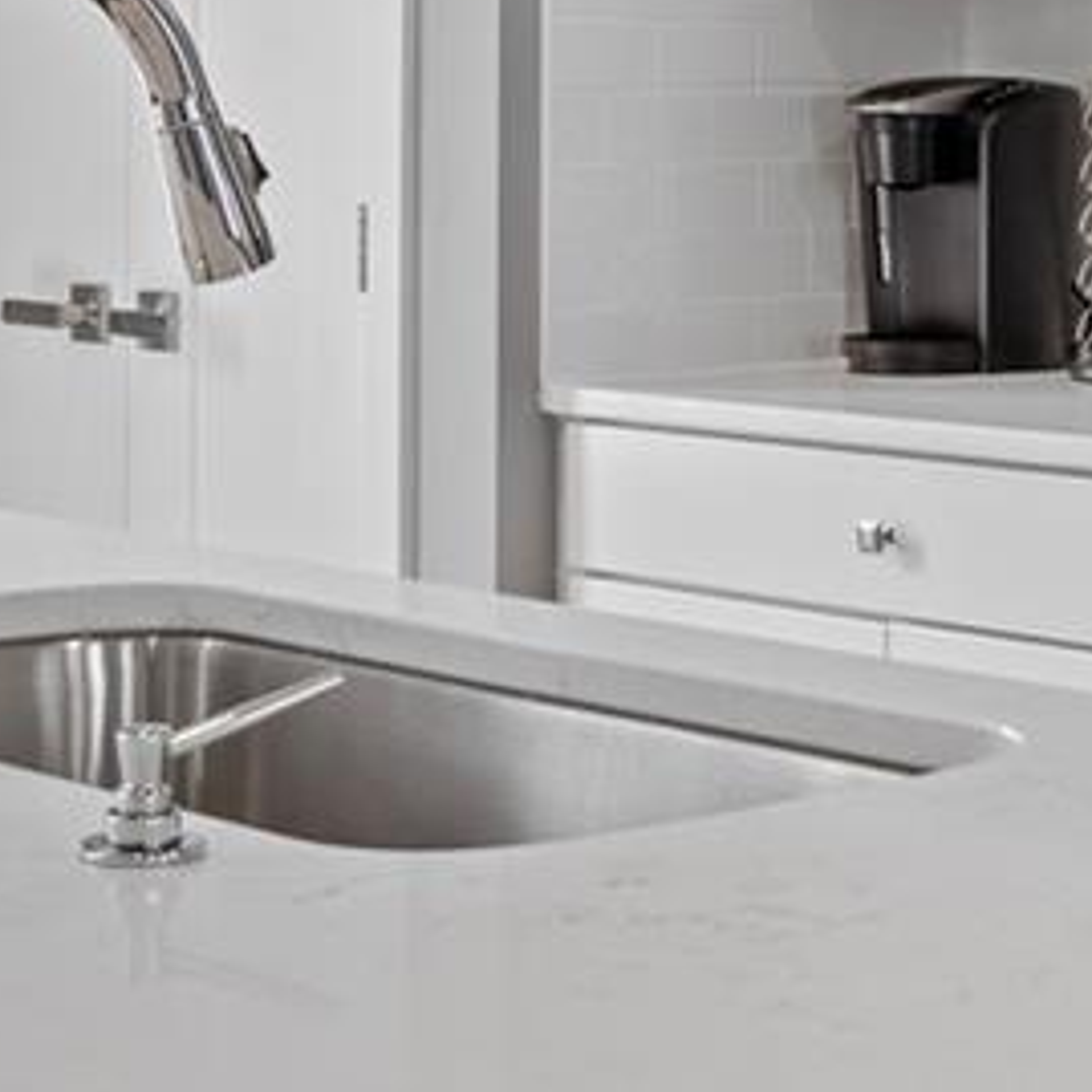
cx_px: 650
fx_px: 3462
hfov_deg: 17.9
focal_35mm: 97
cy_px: 87
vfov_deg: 17.6
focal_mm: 30
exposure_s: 1/6
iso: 400
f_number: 8
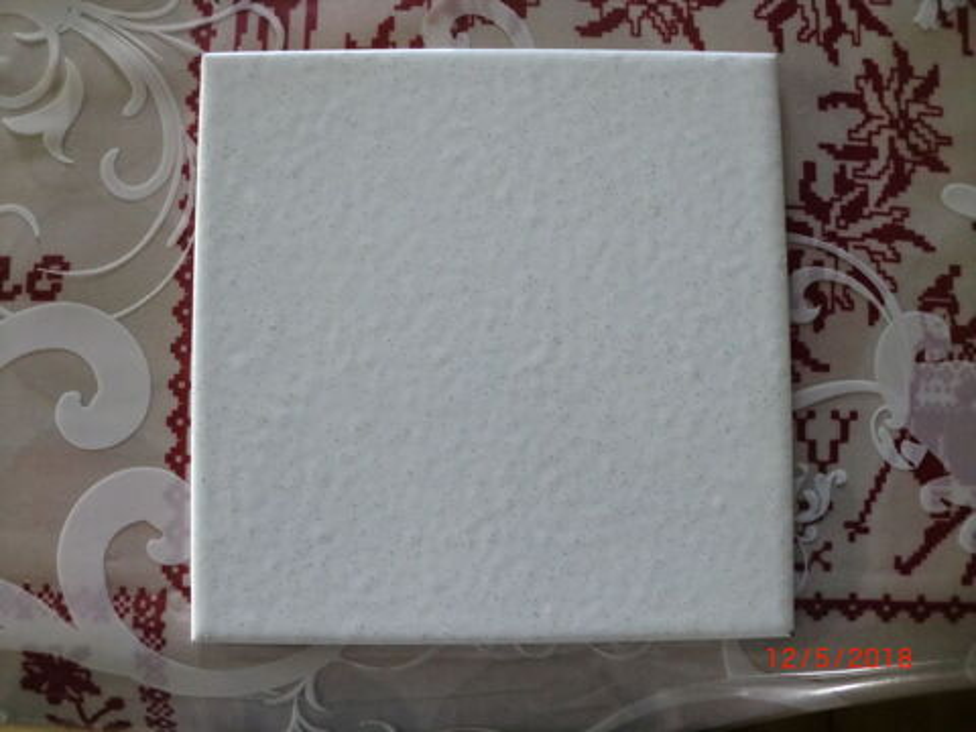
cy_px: 366
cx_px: 488
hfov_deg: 52.6
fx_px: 987
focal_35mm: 35
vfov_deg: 40.7
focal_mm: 6.3
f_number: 3.1
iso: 250
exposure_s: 1/60
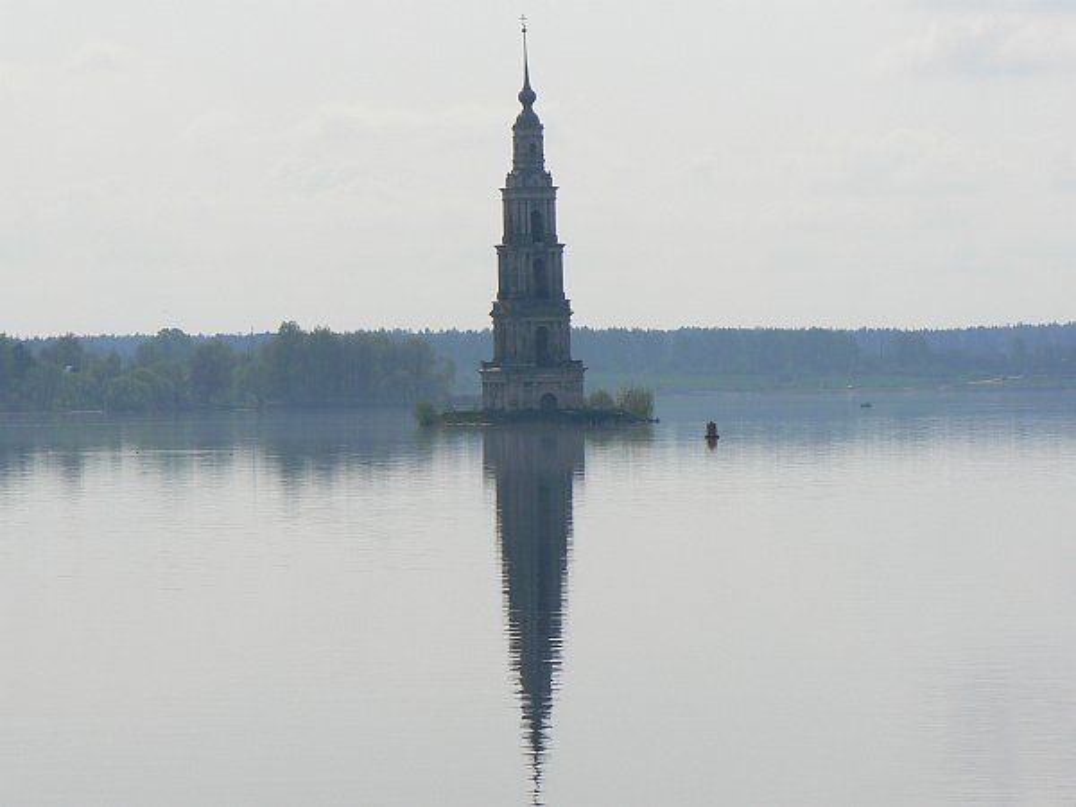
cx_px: 538
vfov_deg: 7.4
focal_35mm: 200
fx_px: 6217
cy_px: 404
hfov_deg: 9.9
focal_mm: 27.4
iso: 80
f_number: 8
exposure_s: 1/800
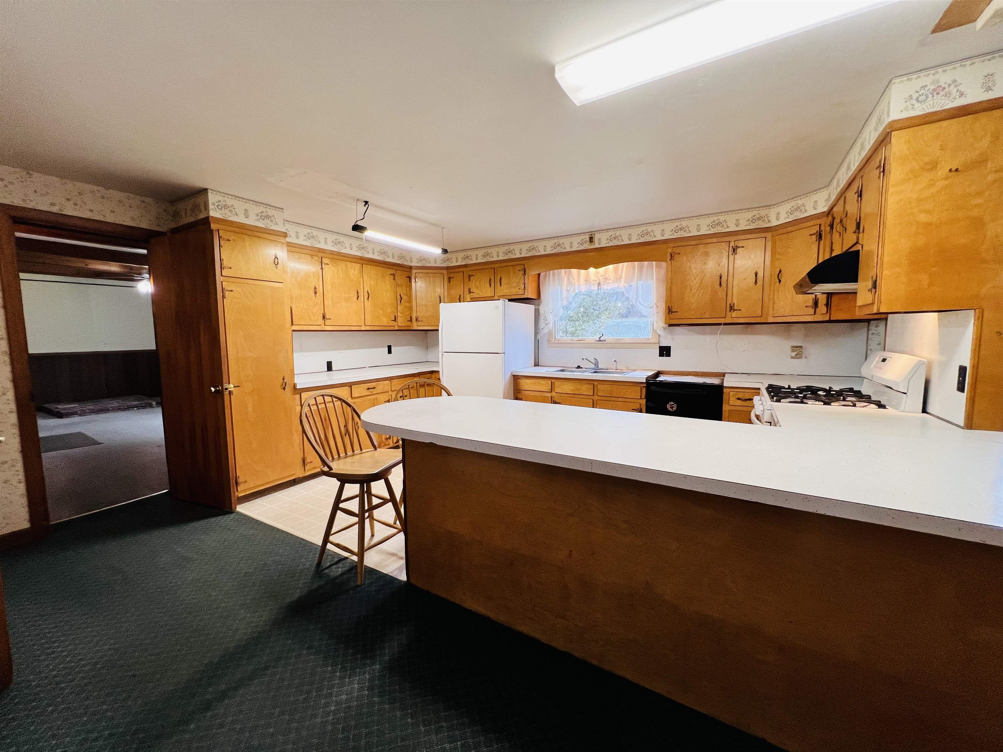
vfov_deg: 89.9
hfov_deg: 106.2
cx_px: 502
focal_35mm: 13
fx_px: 377
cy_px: 376
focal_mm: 1.57
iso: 125
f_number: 1.8
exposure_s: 1/120
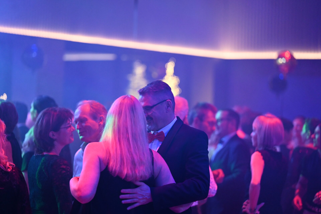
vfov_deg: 9.1
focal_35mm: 150
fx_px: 1336
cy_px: 107
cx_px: 160
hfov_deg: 13.7
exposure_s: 1/250
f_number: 2.8
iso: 5000
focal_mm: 150
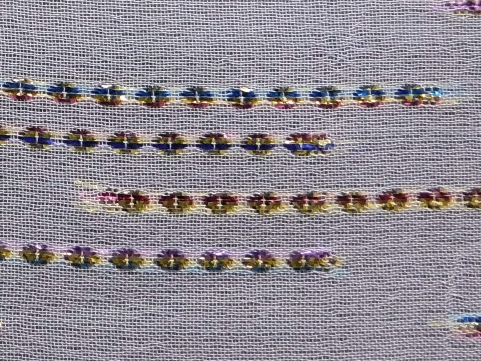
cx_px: -284
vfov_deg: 12.3
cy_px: -215
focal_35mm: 113
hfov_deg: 15.7
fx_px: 1571
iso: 400
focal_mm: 5.3
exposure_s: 1/25
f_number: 3.2
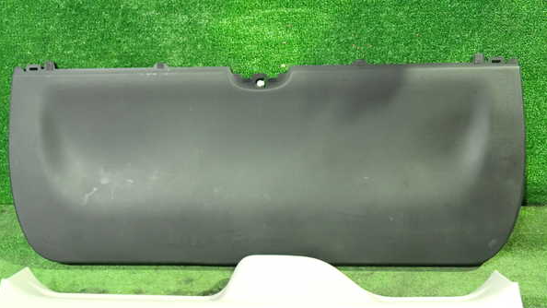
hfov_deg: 59.5
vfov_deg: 35.6
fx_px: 479
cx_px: 274
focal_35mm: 33
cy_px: 163
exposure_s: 1/20
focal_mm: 5.4
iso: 800
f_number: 2.3
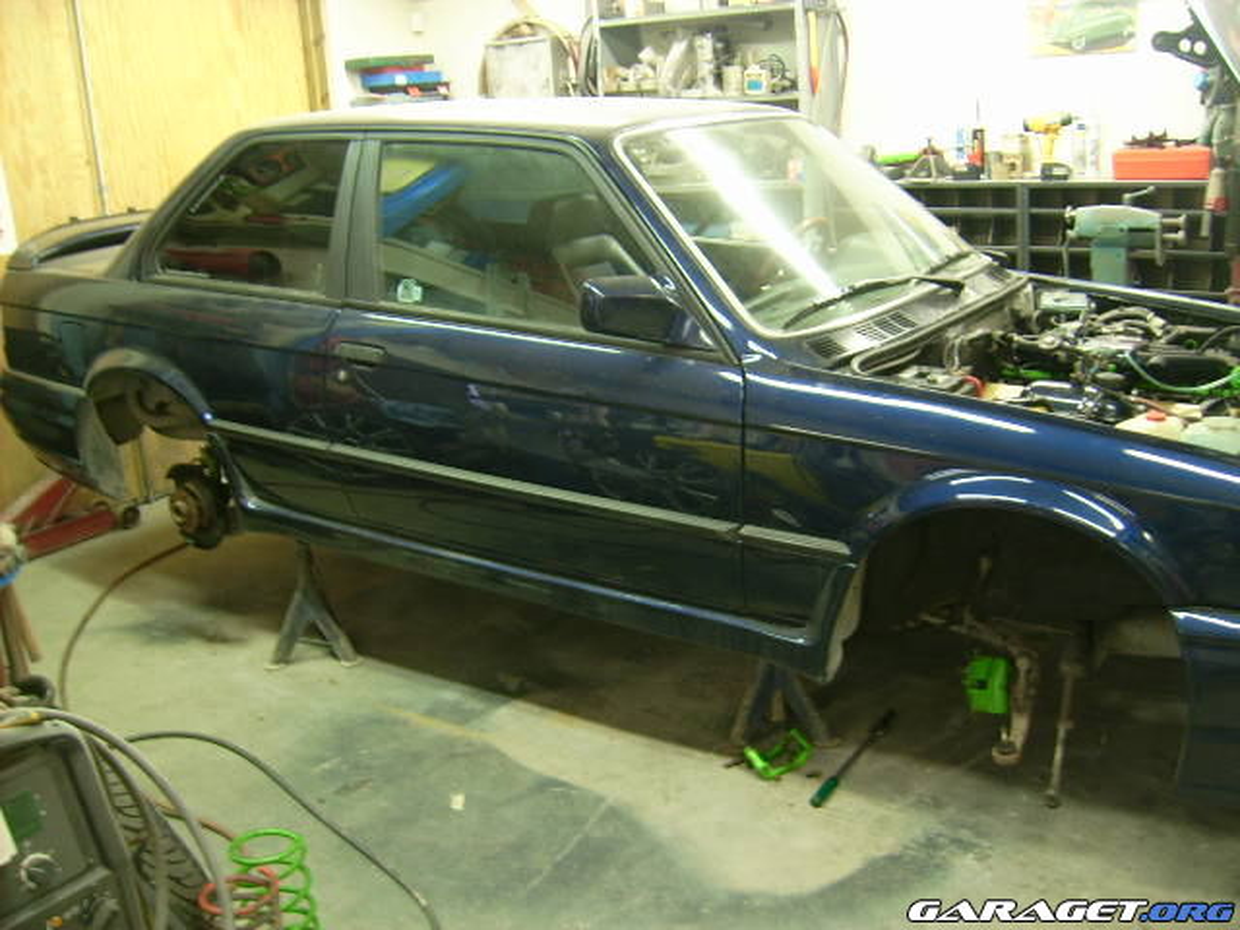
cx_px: 620
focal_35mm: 35
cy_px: 465
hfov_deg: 52.6
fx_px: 1254
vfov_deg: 40.7
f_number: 2.8
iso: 50
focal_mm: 5.95
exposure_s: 1/6
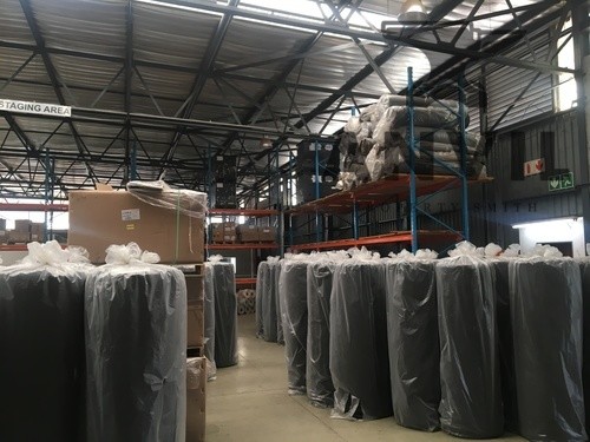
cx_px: 295
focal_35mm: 29
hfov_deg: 61.7
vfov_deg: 48.2
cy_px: 221
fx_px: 494
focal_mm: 4.15
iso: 25
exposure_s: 1/33
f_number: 2.2
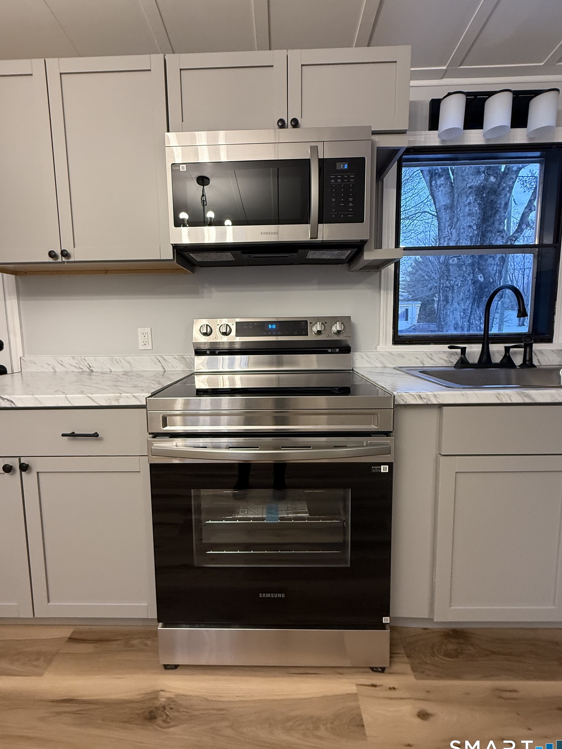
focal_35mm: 15
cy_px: 362
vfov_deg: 98.1
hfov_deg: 81.7
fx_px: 325
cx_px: 270
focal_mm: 2.22
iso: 400
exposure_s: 1/60
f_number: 2.2
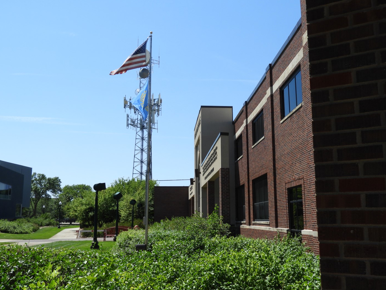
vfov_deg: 39.7
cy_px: 147
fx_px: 401
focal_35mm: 36
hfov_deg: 51.4
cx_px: 197
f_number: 3.8
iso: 100
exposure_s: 1/1000
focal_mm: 6.3
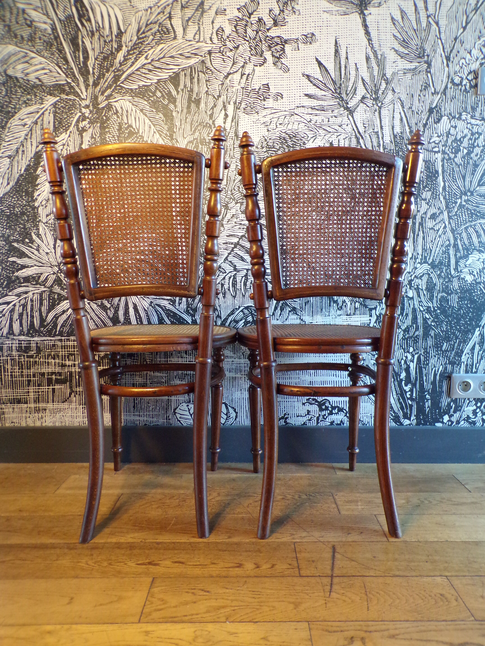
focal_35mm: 24
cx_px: 242
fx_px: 448
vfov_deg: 71.6
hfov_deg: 56.8
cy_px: 323
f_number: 3
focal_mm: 4.3
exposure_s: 1/17
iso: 322
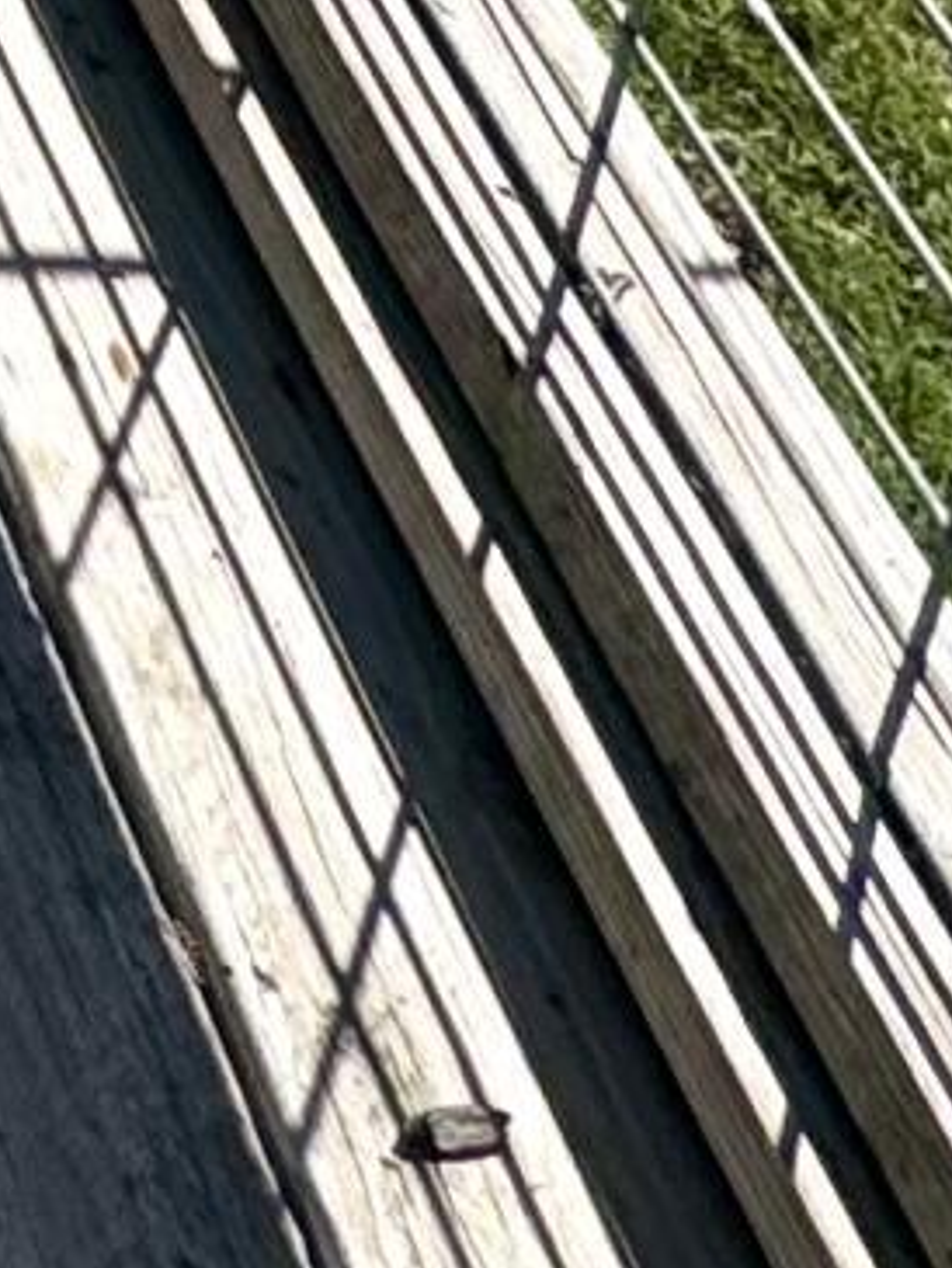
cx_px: -2477
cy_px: -2157
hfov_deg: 8.7
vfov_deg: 12.0
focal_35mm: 115
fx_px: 4214
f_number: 2.2
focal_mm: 2.22
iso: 50
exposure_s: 1/2415
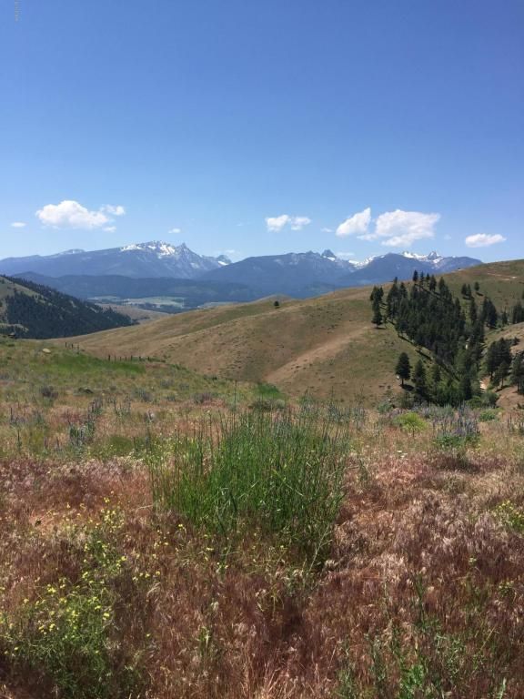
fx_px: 585
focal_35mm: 29
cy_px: 350
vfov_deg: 61.7
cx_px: 262
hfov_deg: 48.2
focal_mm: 4.15
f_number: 2.2
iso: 32
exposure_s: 1/1980
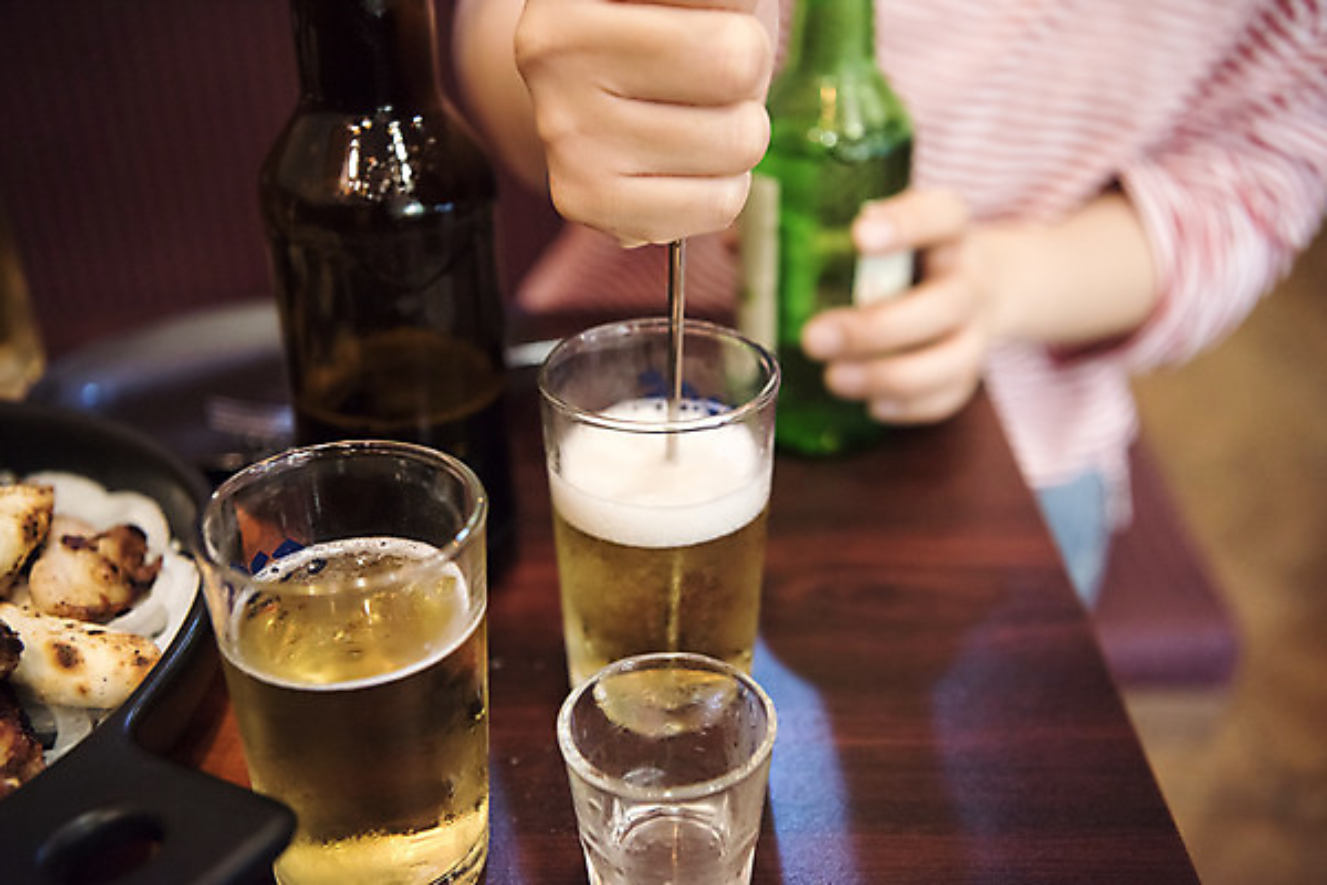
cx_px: 664
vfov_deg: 31.9
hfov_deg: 46.4
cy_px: 442
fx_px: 1548
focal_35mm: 42
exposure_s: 1/80
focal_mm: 42
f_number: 2.8
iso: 2000
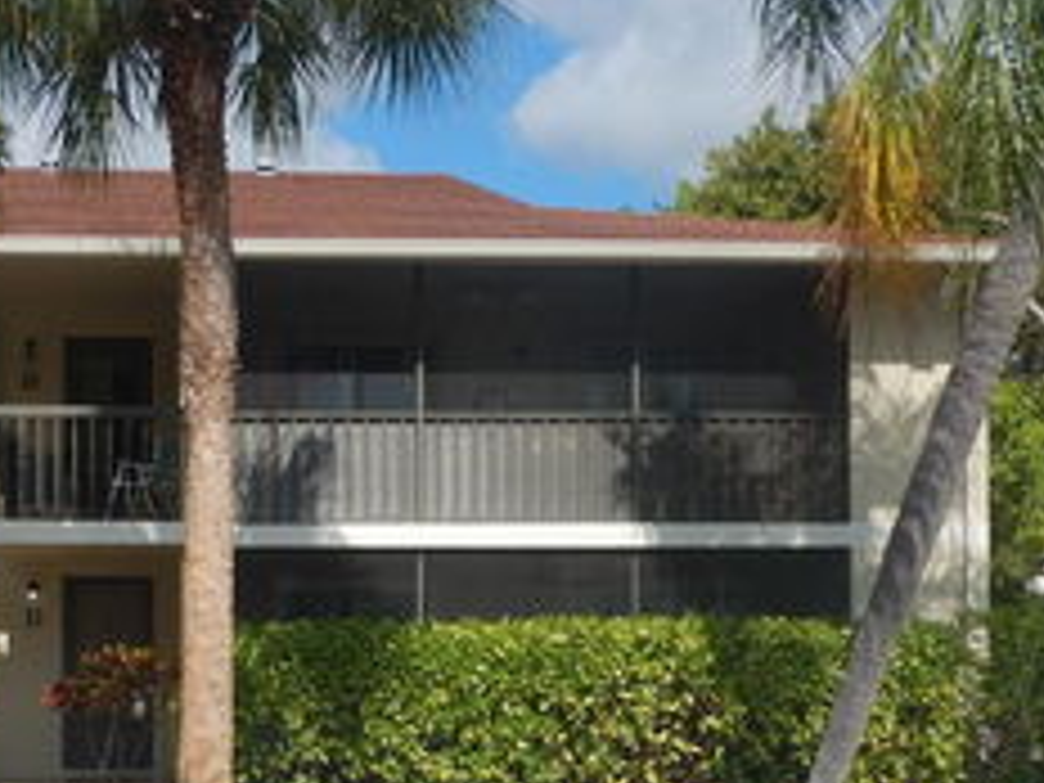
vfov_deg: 25.2
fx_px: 1719
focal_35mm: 57
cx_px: 245
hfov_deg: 33.0
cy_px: 634
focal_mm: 5.6
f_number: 4.2
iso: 125
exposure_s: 1/1000
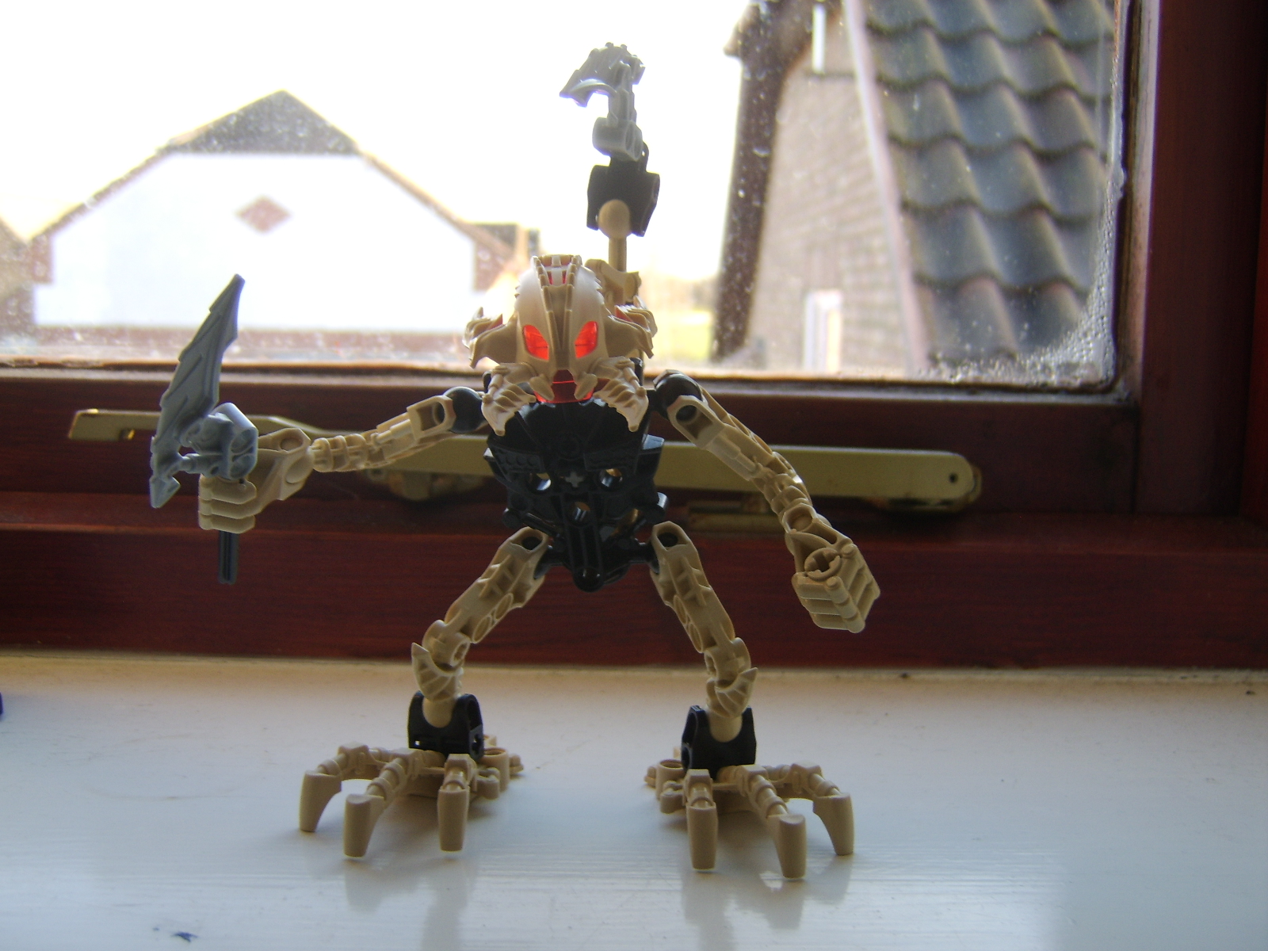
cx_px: 634
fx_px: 1136
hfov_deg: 58.4
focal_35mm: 31
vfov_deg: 45.4
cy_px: 476
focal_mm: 8.13
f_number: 2.7
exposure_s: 1/60
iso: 71
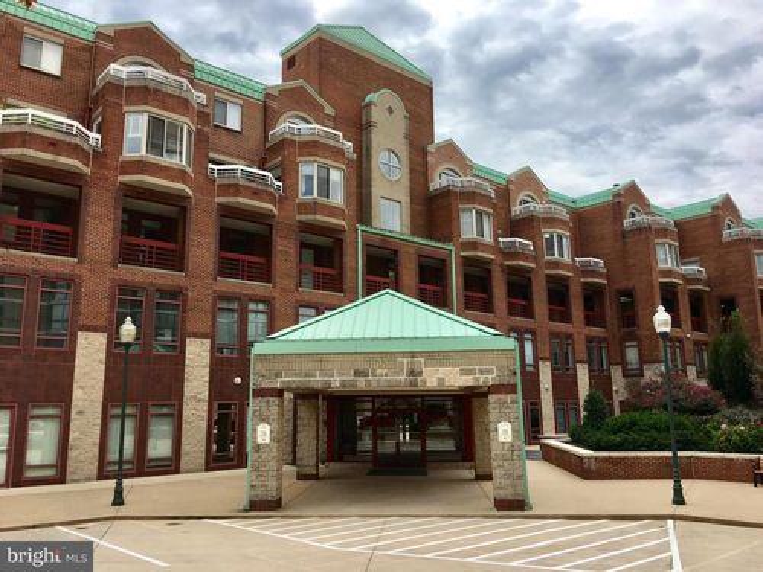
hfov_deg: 61.7
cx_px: 382
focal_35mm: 29
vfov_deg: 48.2
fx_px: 639
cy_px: 286
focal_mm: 4.15
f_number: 2.2
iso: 25
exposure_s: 1/1570
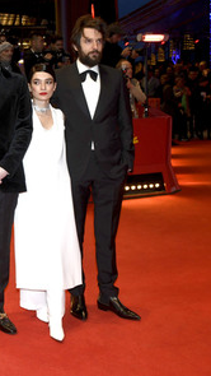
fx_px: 477
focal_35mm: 48
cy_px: 189
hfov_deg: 22.9
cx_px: -40
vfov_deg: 42.9
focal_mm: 20
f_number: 5.6
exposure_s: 1/200
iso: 640
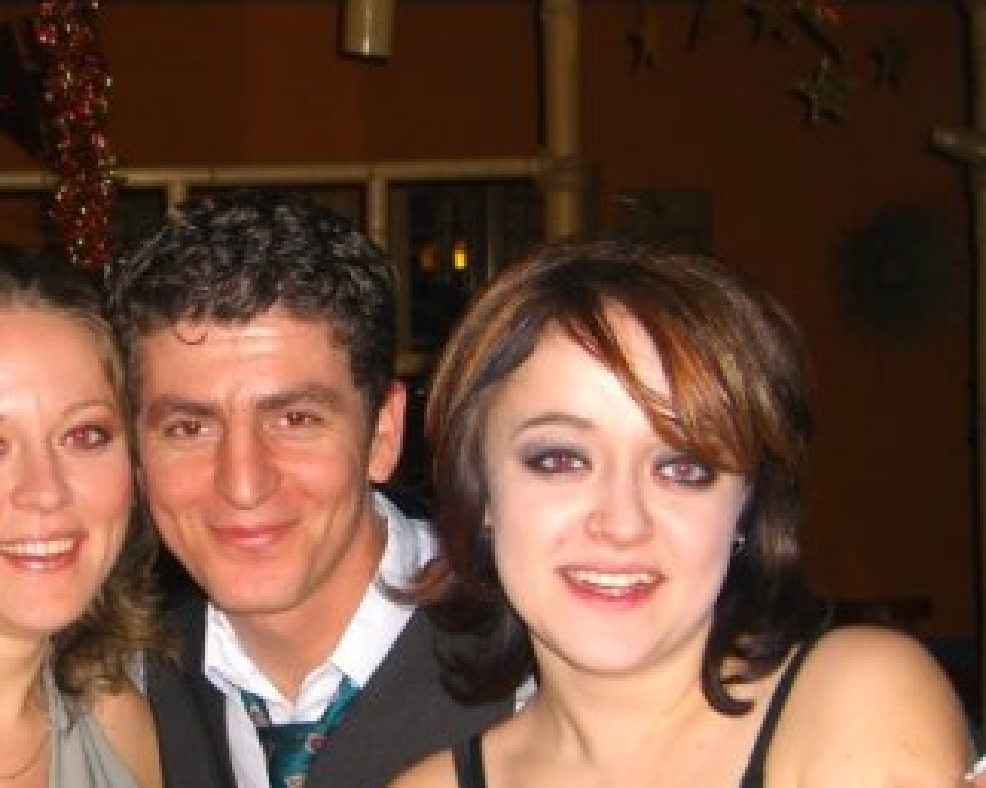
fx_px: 2012
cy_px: 538
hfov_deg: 27.3
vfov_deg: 22.0
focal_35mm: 69
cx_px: 296
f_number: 2.8
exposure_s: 1/60
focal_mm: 7.9
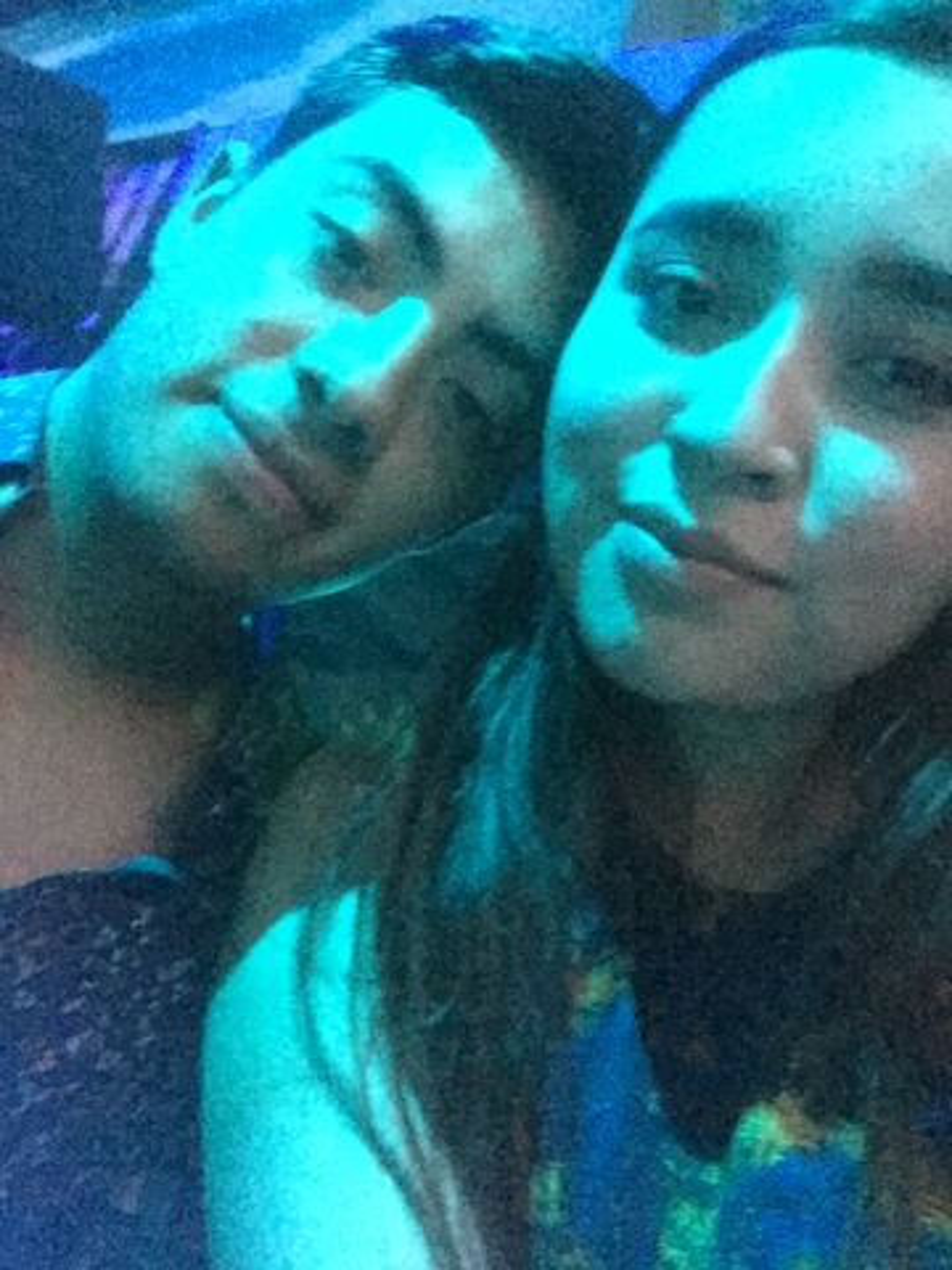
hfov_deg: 45.4
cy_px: 635
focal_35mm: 31
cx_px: 476
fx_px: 1137
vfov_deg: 58.4
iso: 1600
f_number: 2.2
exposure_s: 1/15
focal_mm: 2.65
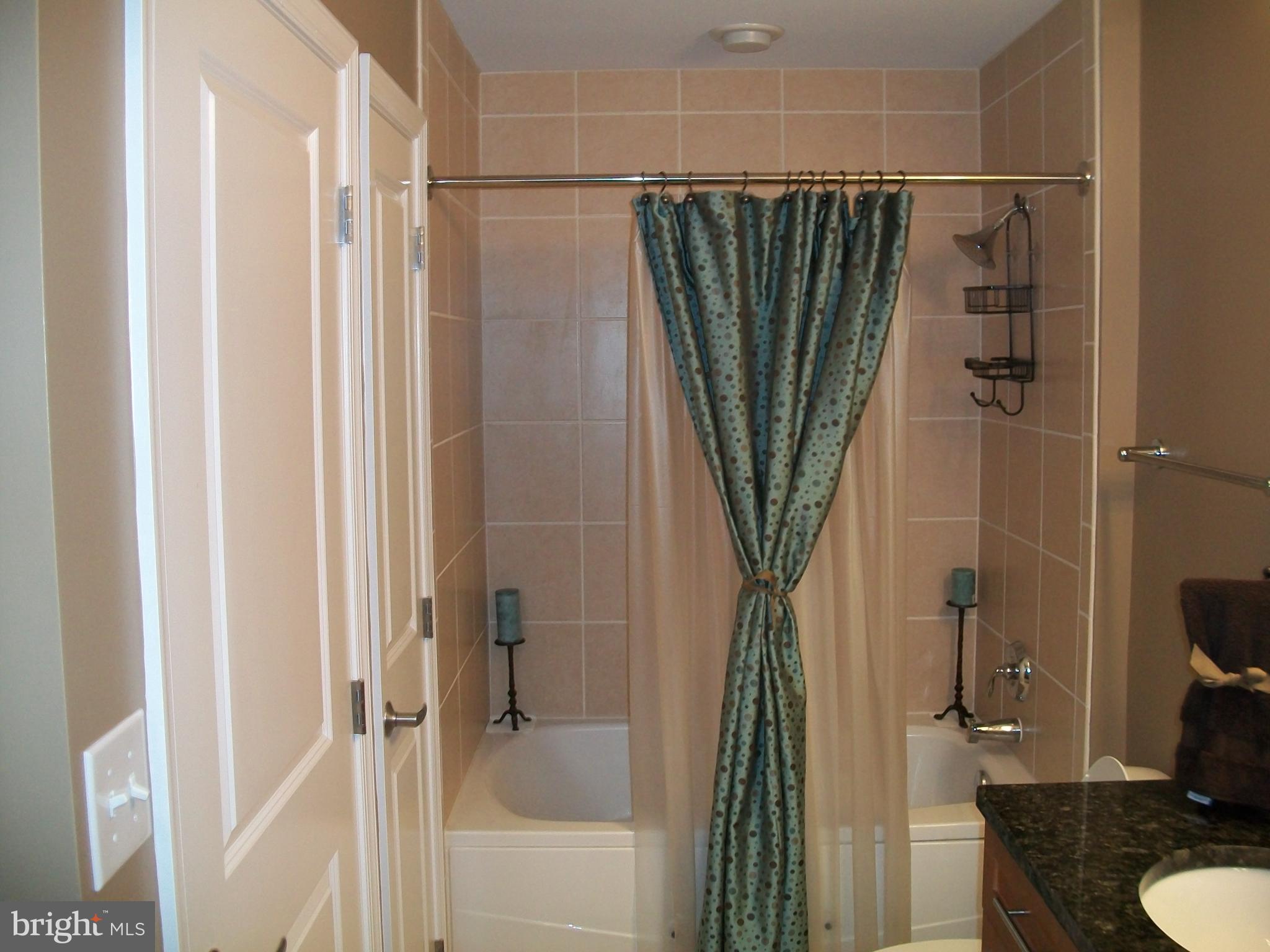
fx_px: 1174
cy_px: 476
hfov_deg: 56.8
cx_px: 635
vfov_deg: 44.2
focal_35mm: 32
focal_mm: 5.7
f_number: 2.9
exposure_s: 1/30
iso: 160
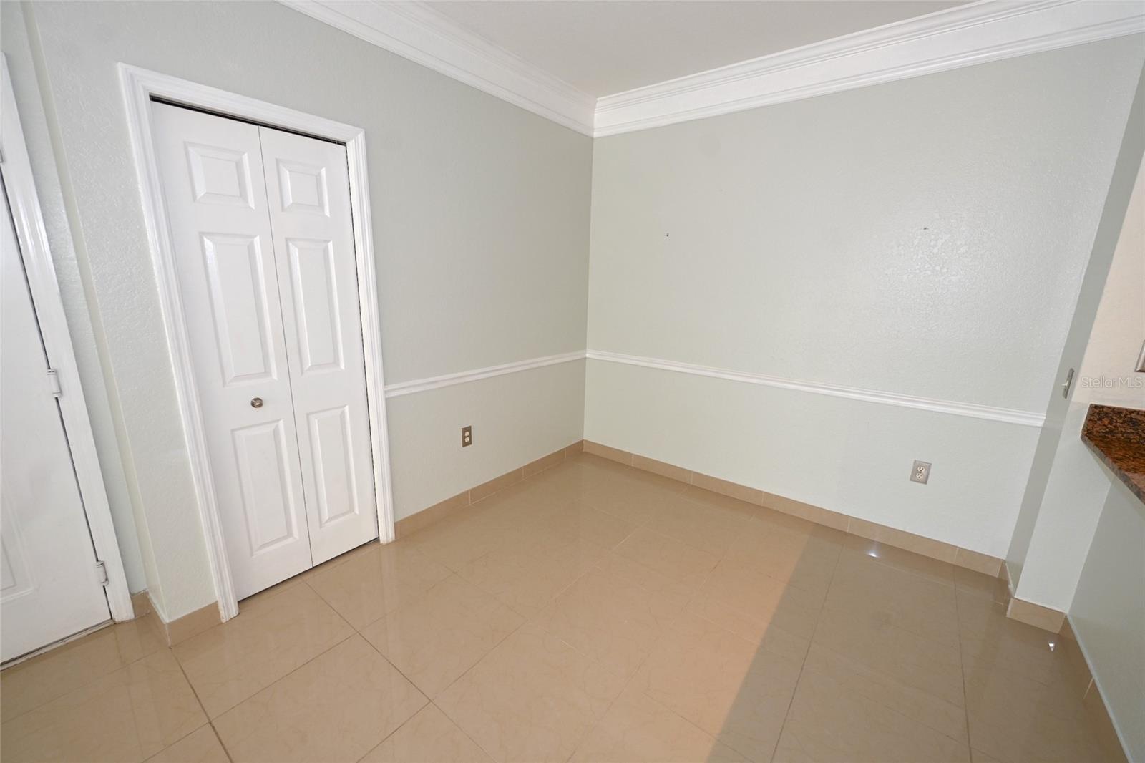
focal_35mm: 14
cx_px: 572
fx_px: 445
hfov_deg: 104.3
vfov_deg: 81.2
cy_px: 382
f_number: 4
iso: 320
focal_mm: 14
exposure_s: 1/60
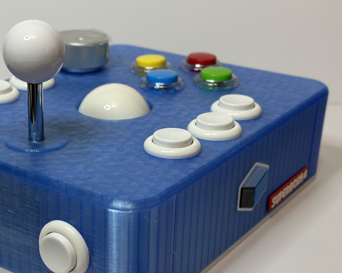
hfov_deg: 27.4
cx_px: 116
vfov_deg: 22.1
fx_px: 698
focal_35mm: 69
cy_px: 174
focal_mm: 6.86
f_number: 1.78
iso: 100
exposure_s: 1/60
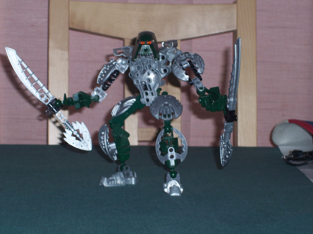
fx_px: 922
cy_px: 117
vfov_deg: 14.5
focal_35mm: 102
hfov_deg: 19.3
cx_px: 156
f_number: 4.6
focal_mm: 16.8
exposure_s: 1/90
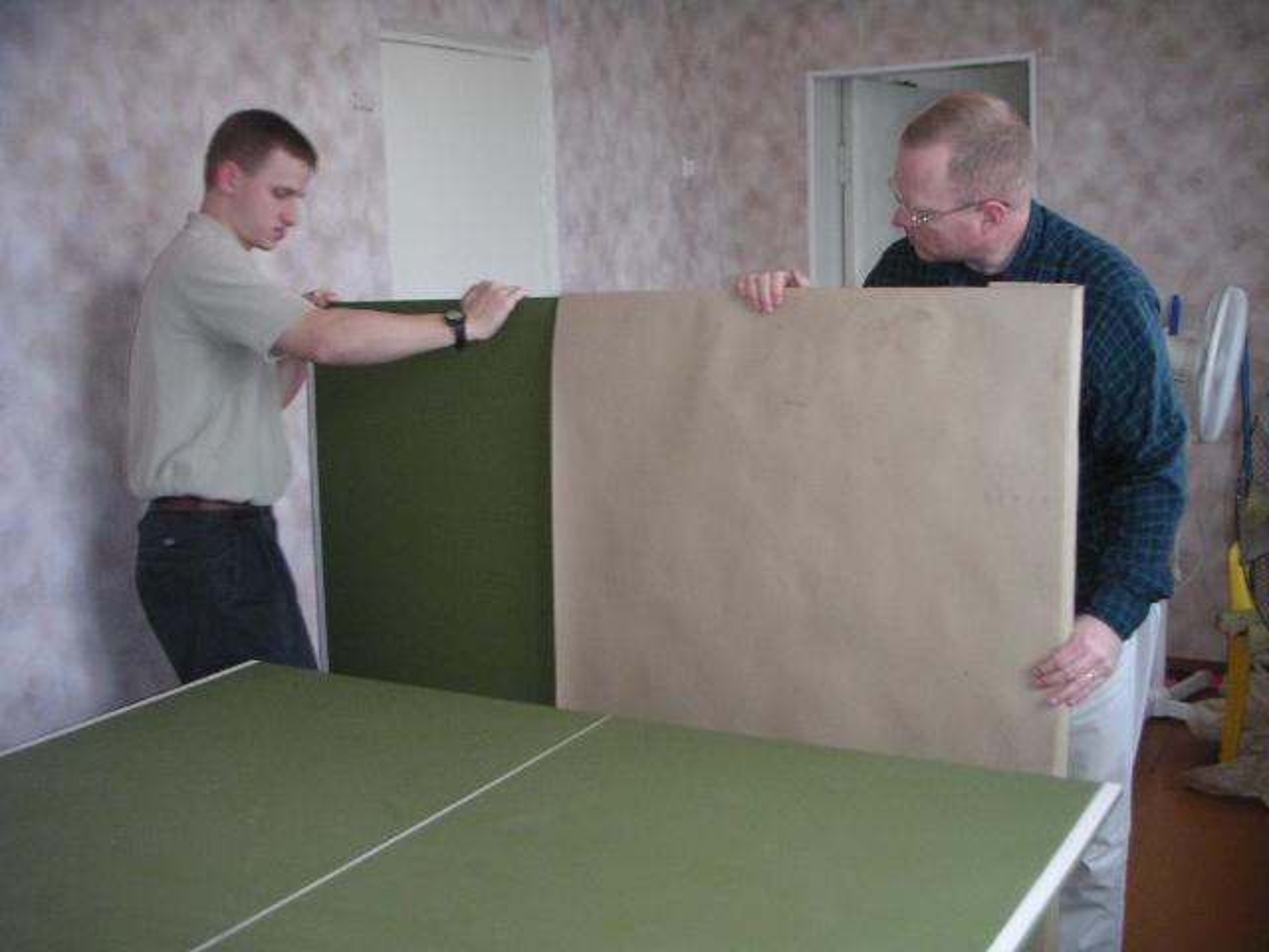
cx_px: 634
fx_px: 1393
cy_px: 476
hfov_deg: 49.0
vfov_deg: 37.7
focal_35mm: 38
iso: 160
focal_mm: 6
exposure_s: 1/45
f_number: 2.8
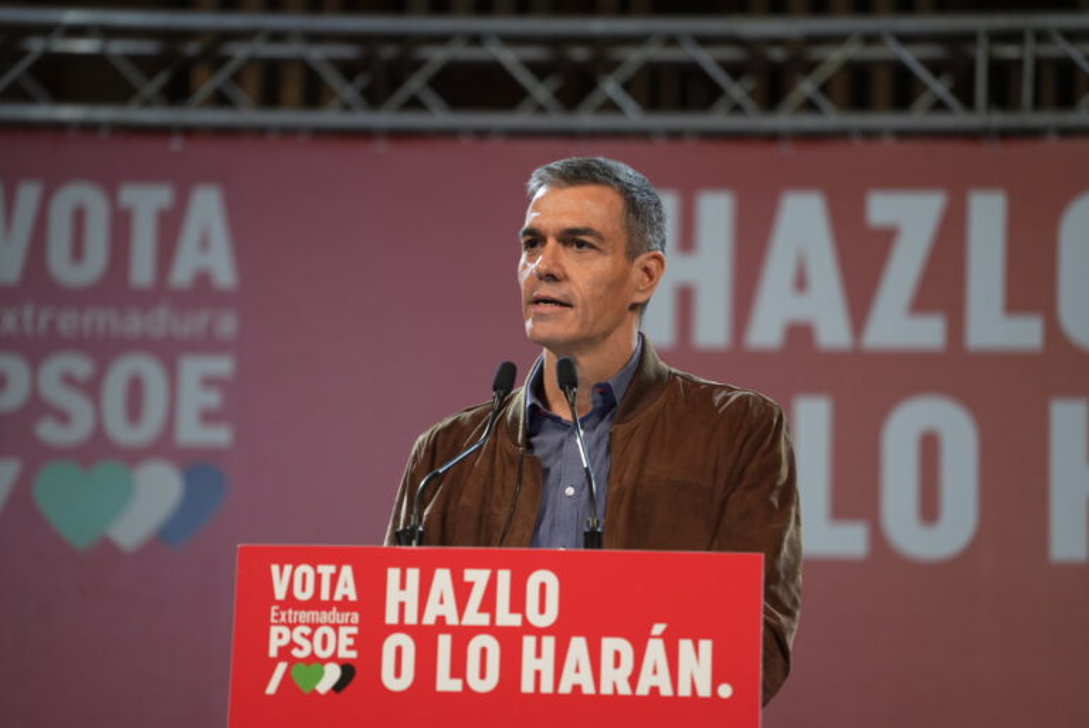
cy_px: 364
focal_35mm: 200
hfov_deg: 10.3
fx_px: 6053
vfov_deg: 6.9
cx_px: 544
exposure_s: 1/160
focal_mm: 200
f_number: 4
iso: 800
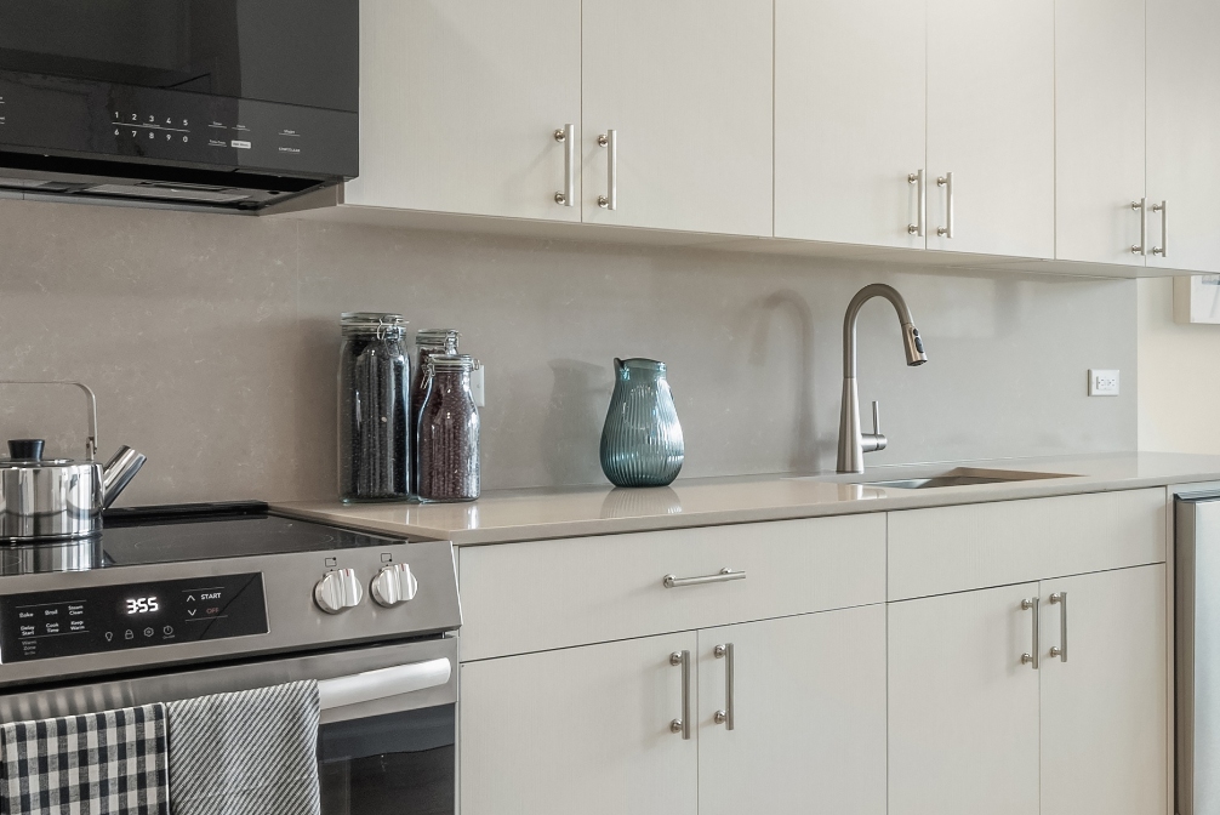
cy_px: 359
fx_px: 1580
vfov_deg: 28.9
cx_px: 1069
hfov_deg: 39.5
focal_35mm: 47
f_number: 11
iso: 400
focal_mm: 14.5
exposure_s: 1/3
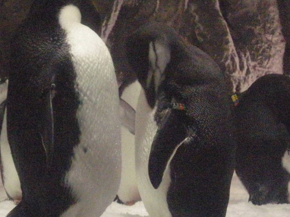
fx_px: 1951
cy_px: 102
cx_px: 116
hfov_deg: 8.5
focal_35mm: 233
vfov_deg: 6.4
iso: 1600
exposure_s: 1/167
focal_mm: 26.3
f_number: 5.3
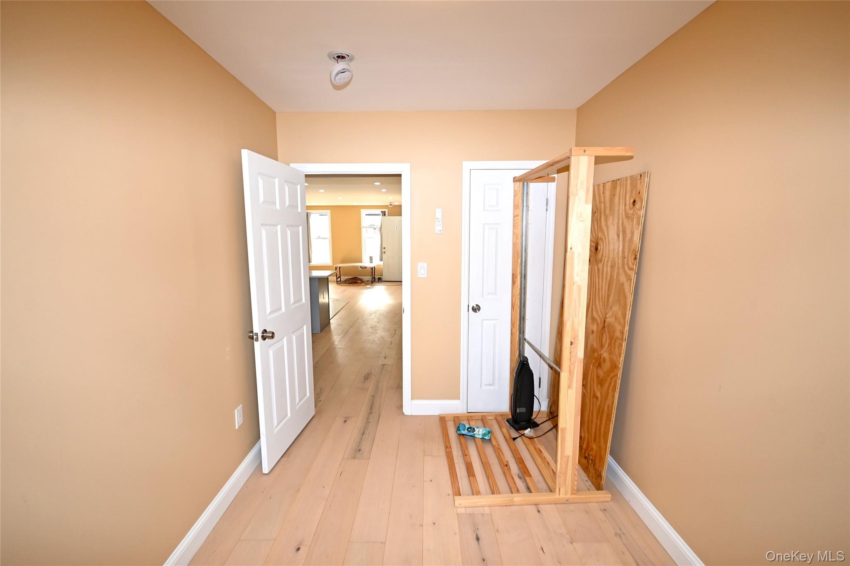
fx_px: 354
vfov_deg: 77.3
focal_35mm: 15
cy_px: 283
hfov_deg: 100.4
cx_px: 425
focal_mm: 10
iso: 200
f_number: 5
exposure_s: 1/100
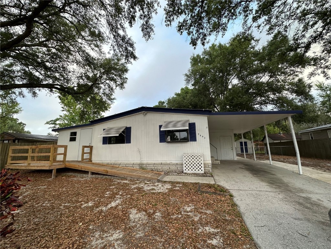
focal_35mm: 14
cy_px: 124
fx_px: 134
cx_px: 166
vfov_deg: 85.7
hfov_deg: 102.1
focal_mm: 2.22
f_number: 2.2
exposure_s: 1/196
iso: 40
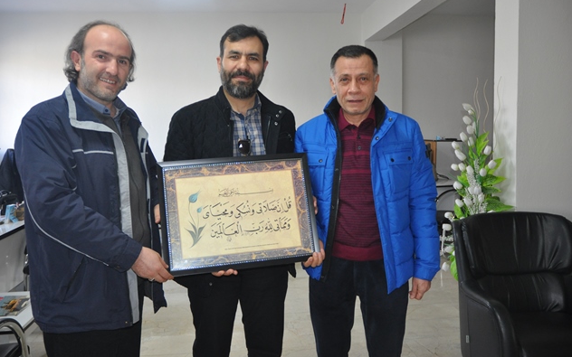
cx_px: 288
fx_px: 530
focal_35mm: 34
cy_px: 180
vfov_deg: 37.3
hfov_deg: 56.7
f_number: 3.5
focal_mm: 22
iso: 800
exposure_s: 1/60
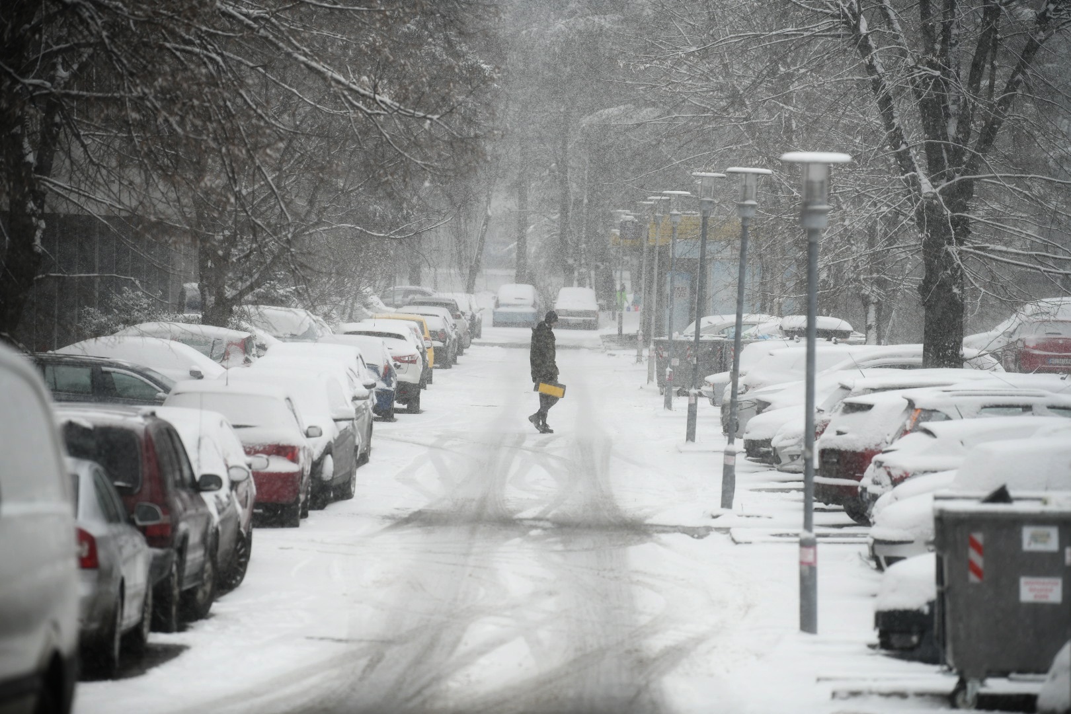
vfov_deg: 6.9
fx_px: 5950
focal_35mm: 200
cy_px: 357
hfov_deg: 10.3
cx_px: 536
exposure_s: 1/1600
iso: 500
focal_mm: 200
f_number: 4
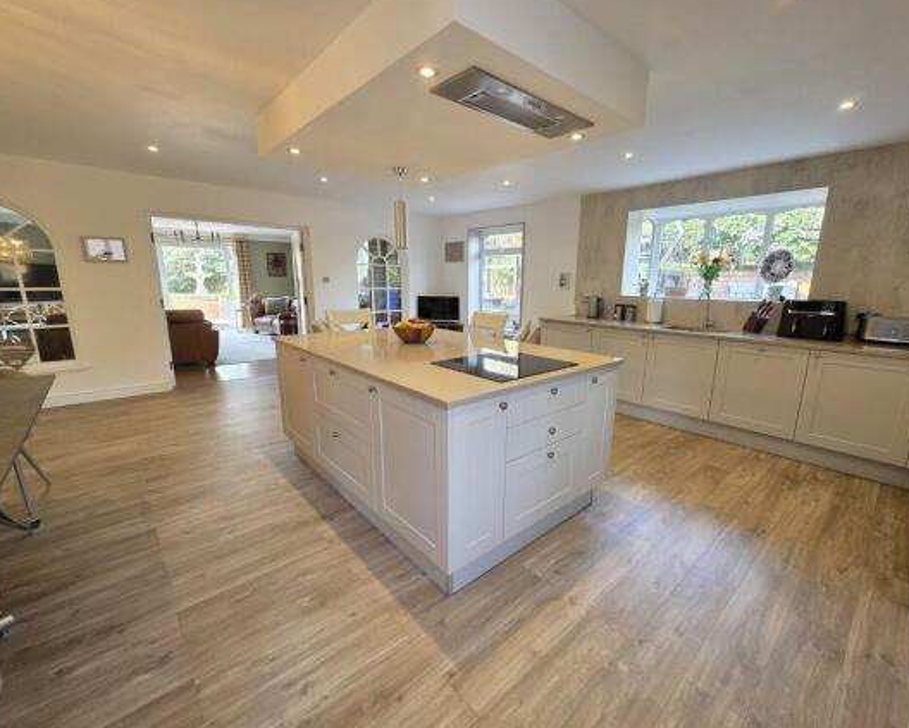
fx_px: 377
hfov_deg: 100.5
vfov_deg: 88.0
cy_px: 364
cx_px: 485
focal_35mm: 14
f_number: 1.9
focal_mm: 2.2
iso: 200
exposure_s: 1/100
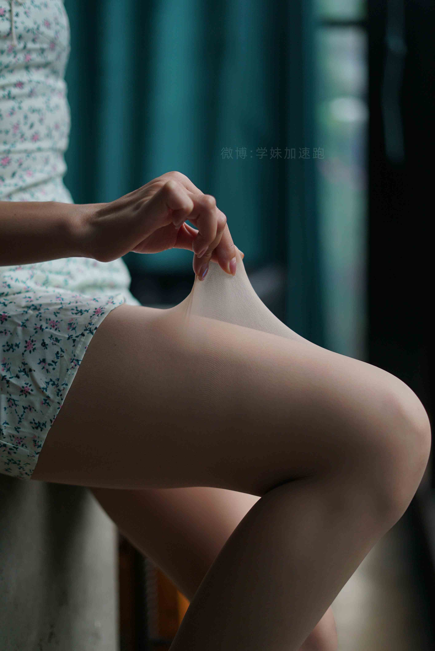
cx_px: 218
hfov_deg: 27.0
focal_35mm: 50
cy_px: 326
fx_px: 905
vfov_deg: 39.6
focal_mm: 50
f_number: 1.8
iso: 200
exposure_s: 1/640
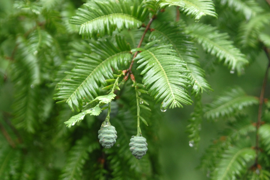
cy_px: 90
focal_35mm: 128
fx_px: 957
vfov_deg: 10.8
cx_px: 135
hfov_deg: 16.1
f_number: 5
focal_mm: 85
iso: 400
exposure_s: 1/30
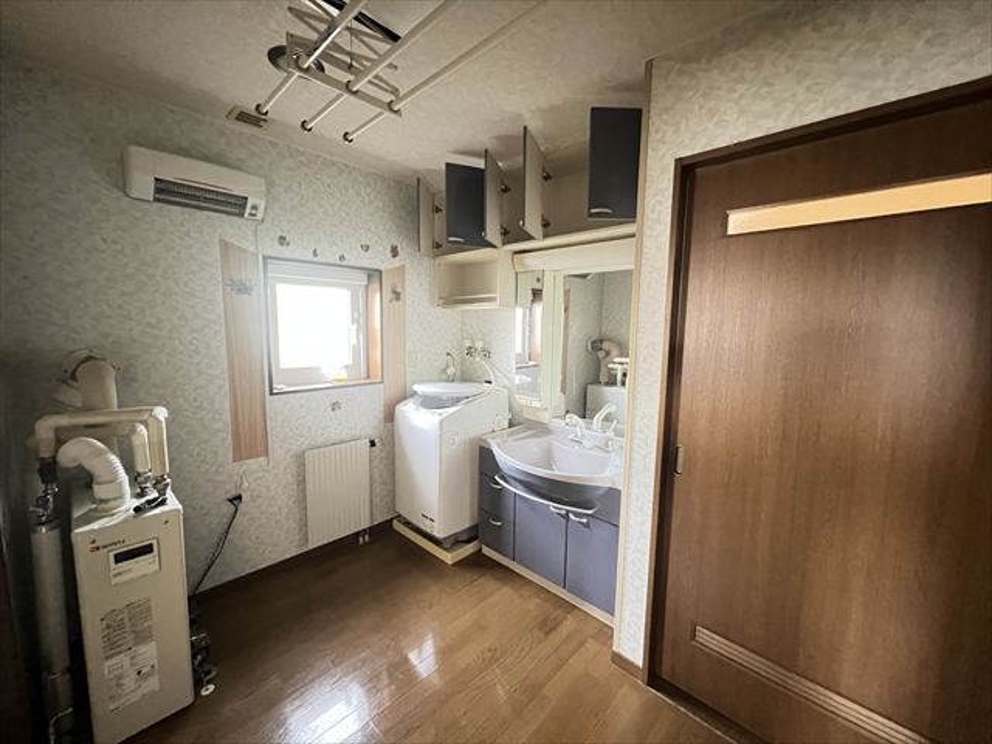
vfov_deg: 89.9
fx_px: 373
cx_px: 496
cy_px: 372
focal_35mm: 13
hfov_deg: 106.2
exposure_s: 1/30
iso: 1250
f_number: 1.8
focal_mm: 1.57
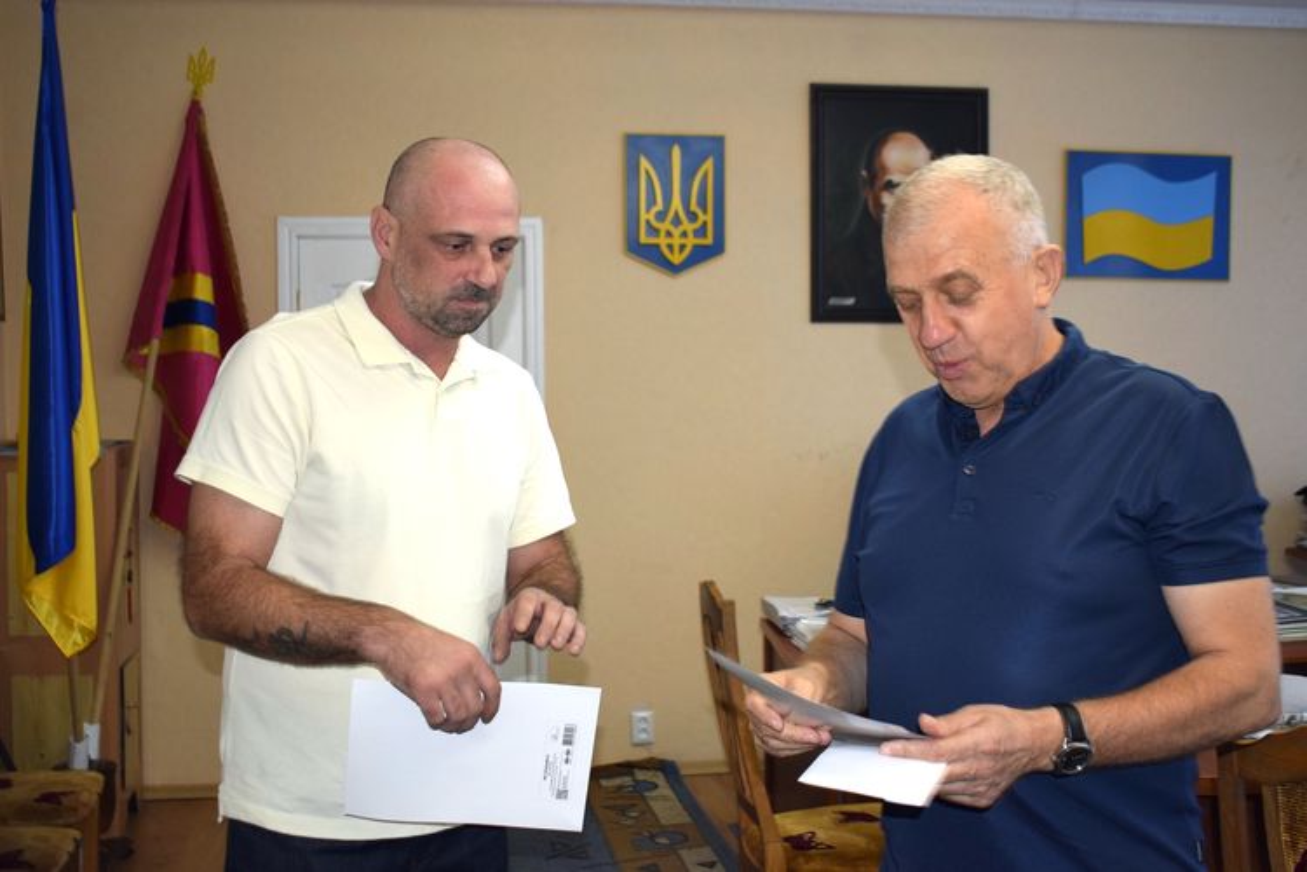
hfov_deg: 47.9
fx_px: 1470
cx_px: 654
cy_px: 436
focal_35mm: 40
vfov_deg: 33.0
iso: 800
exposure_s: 1/80
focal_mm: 27
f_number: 4.5
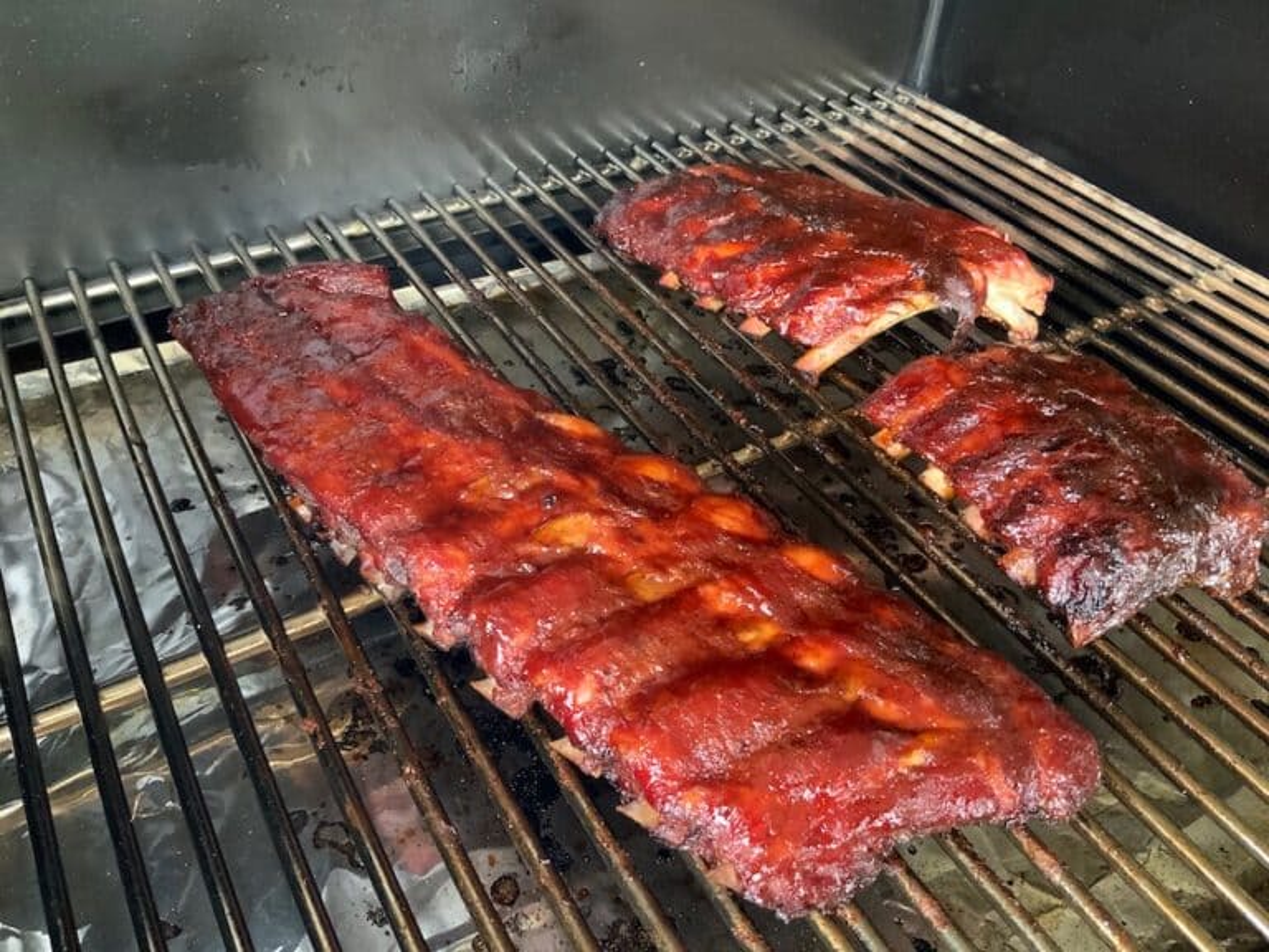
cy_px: 476
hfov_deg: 61.7
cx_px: 634
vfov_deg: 48.2
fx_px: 1063
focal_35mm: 29
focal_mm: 3
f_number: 1.8
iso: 320
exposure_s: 1/31
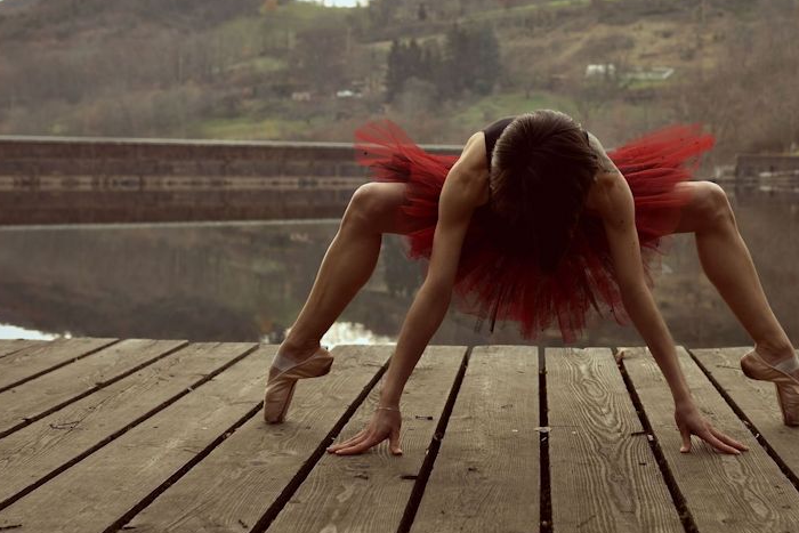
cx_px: 534
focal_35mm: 56
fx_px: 1243
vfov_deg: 23.9
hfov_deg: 35.3
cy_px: 126
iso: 400
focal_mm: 35
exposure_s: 1/250
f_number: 4.5
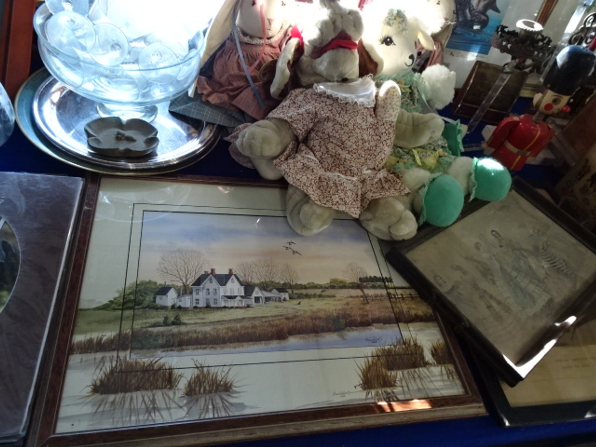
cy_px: 224
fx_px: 413
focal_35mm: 24
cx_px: 298
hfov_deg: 71.6
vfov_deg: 56.8
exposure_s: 1/80
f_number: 3.5
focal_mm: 4.1
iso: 320
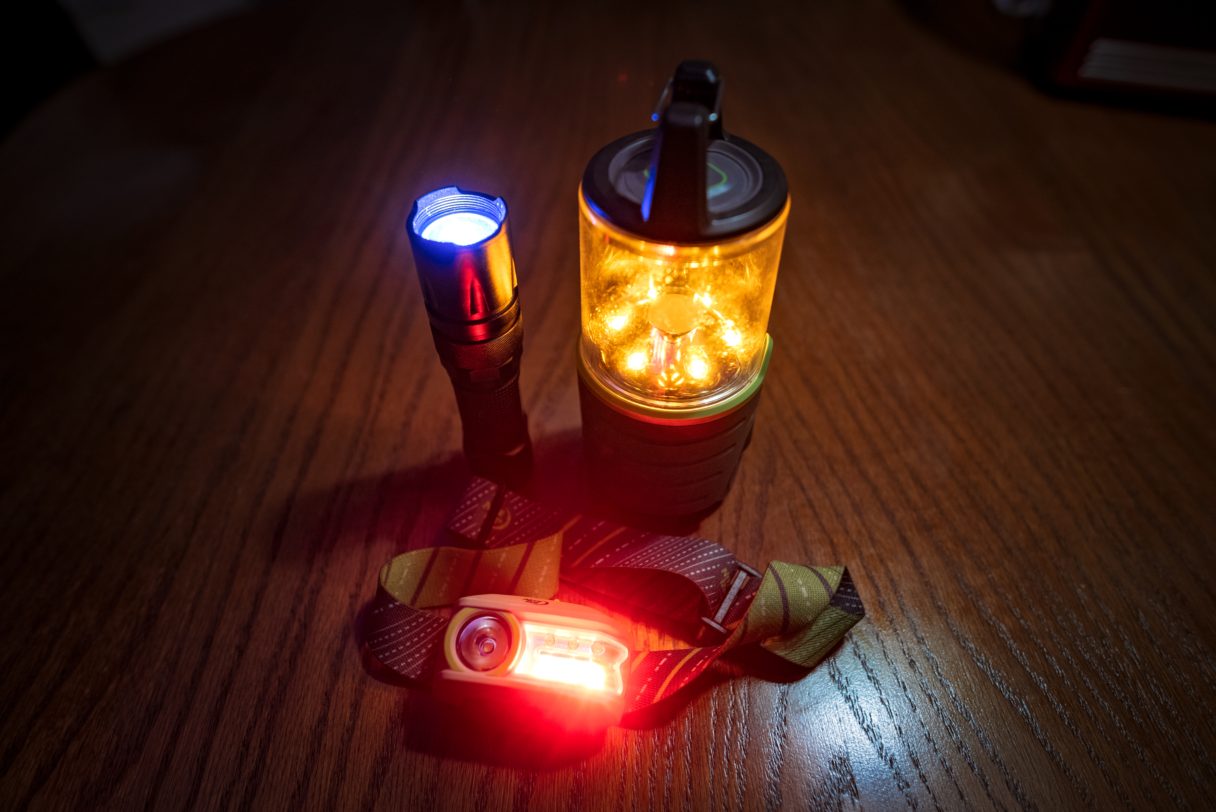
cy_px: 406
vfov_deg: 62.0
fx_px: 676
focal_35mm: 20
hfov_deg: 84.0
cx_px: 608
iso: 800
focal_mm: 20
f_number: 2.8
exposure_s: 1/100
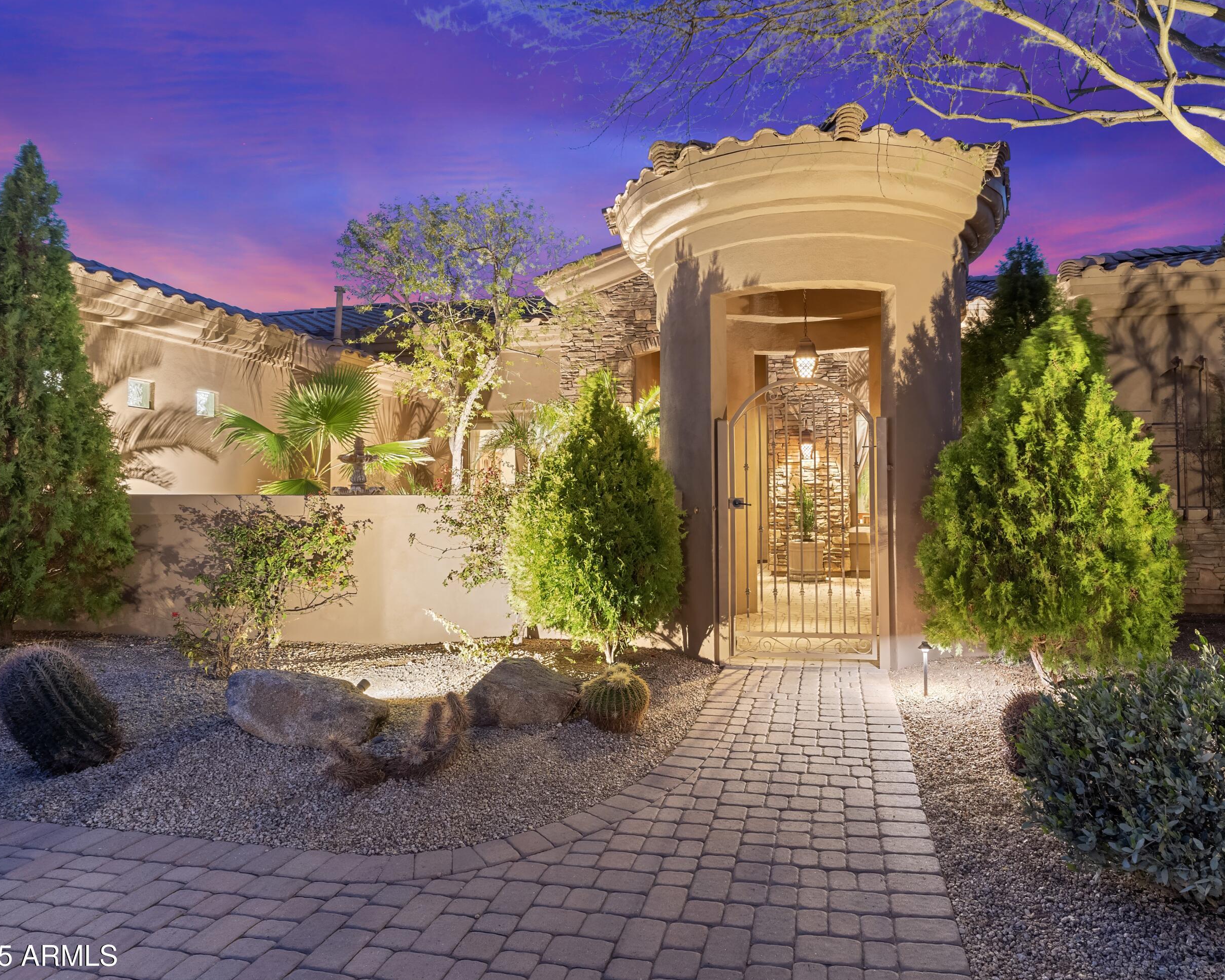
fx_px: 761
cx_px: 708
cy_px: 495
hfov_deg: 77.1
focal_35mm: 21
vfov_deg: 65.5
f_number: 8
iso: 1600
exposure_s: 2
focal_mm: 18
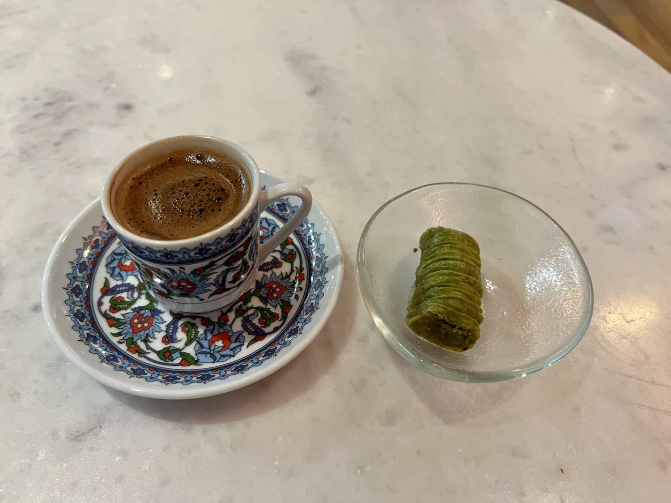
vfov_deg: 53.1
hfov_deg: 67.3
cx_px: 336
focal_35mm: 26
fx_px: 504
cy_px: 252
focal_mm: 5.7
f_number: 1.5
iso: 200
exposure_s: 1/60
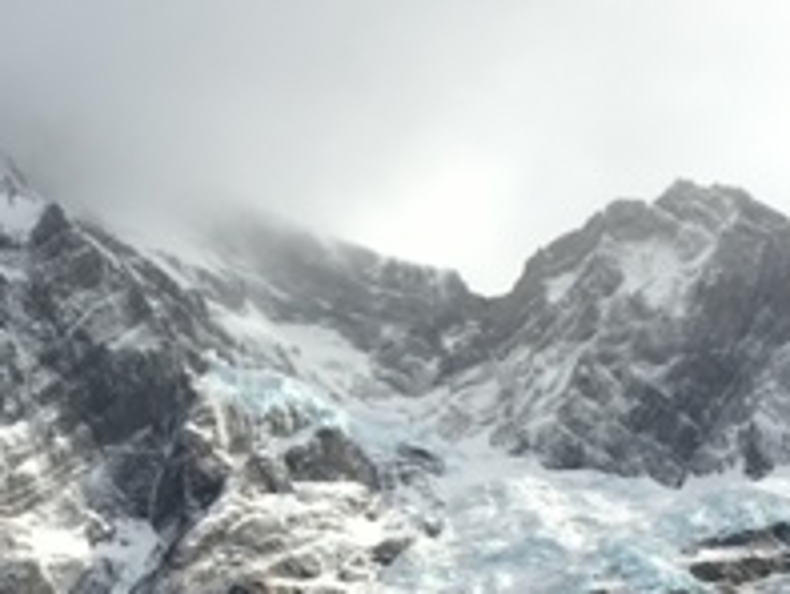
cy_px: 554
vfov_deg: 15.5
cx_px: 144
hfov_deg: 20.6
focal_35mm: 94
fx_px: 2147
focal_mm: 4.15
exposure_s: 1/2481
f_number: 2.2
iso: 25
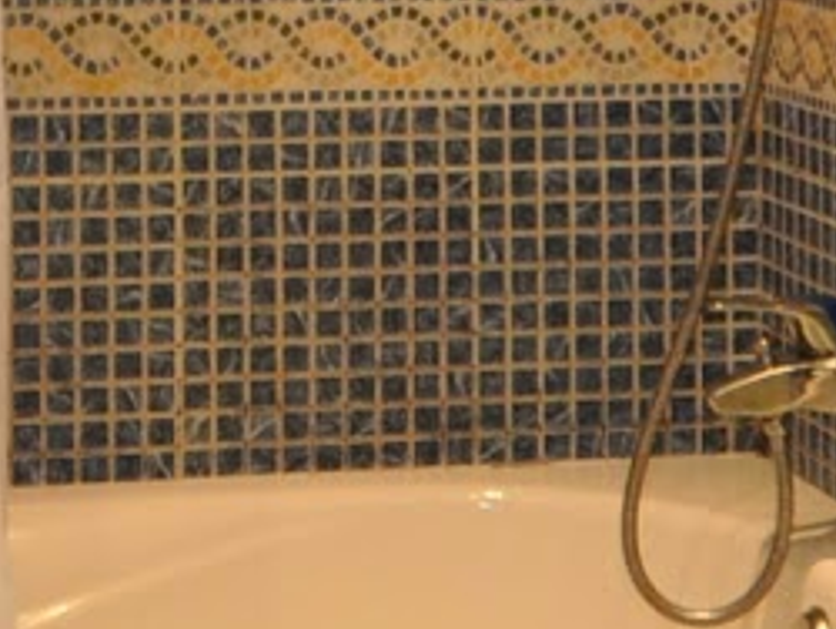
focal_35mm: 118
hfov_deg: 16.6
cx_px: 227
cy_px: -104
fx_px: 2853
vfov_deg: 12.3
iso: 400
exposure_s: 1/60
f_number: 4
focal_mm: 10
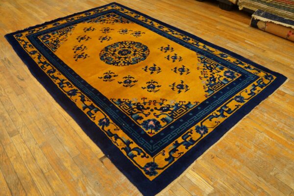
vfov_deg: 45.6
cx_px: 147
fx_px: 233
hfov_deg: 64.6
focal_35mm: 28
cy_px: 98
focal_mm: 19
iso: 2500
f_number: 4
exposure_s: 1/160
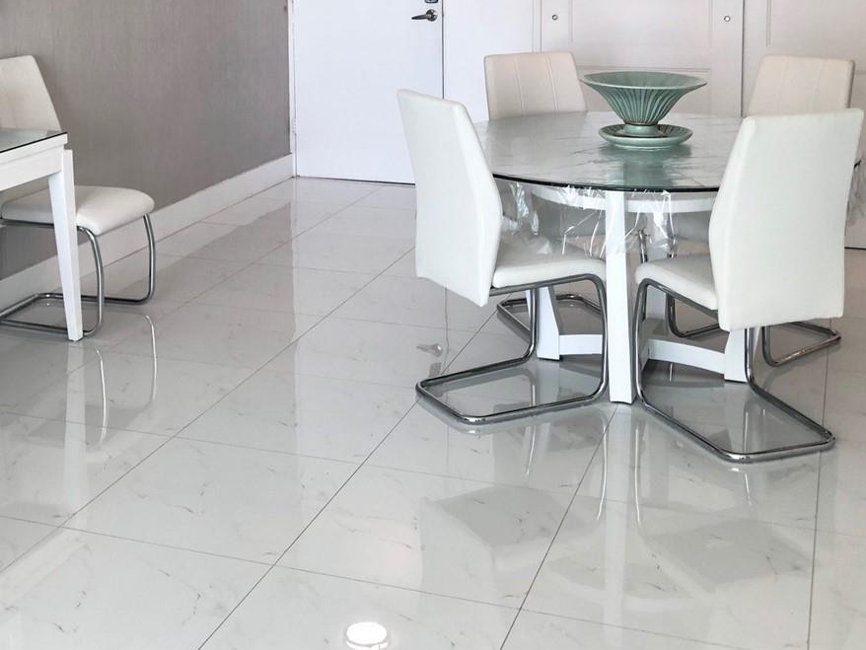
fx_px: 1276
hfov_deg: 37.3
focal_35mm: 51
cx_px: 347
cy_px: 86
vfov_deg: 27.7
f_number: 1.8
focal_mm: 3.99
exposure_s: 1/120
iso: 50
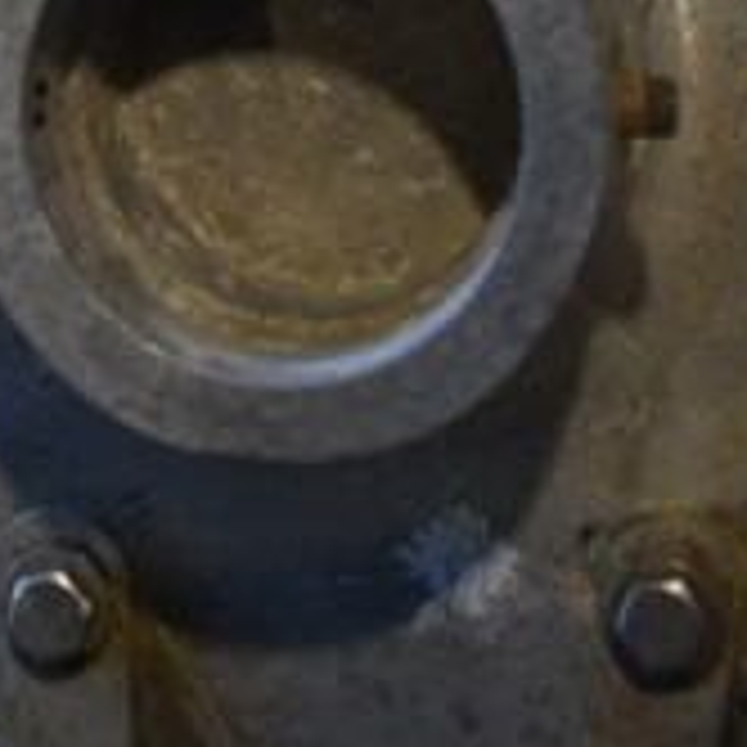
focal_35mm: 126
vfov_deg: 12.0
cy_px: -830
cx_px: 306
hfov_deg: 13.8
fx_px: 3076
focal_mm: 18
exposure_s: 1/30
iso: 200
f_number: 3.5
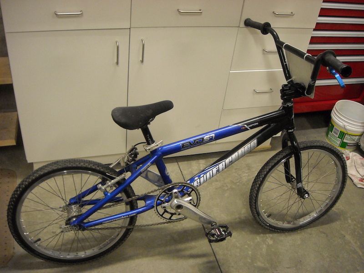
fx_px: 368
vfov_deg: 40.7
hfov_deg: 52.6
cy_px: 136
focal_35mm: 35
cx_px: 182
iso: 400
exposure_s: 1/31
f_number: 2.8
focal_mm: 5.7
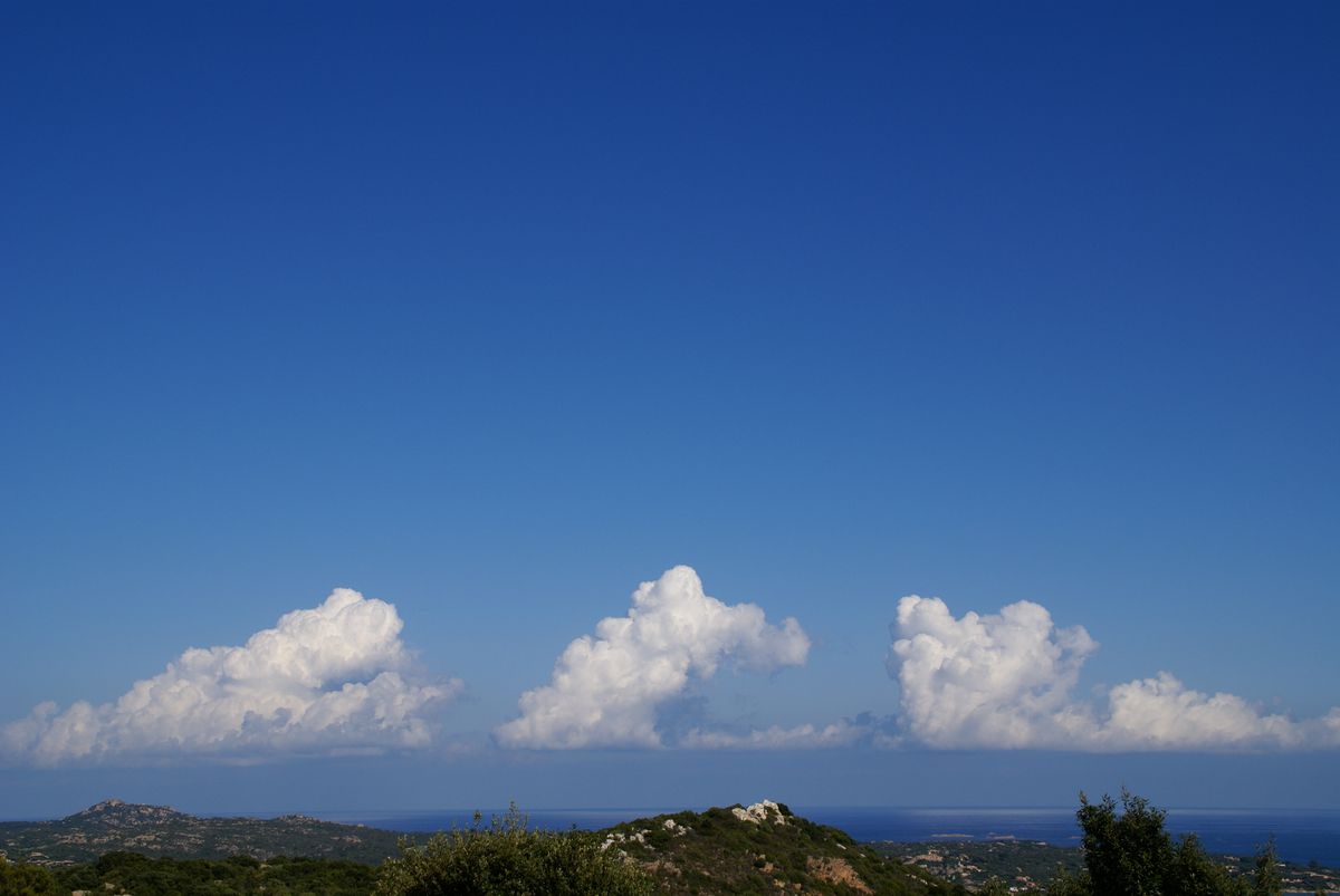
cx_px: 670
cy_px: 448
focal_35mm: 45
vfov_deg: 29.9
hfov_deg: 43.6
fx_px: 1677
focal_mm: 30
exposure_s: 1/640
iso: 100
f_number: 8
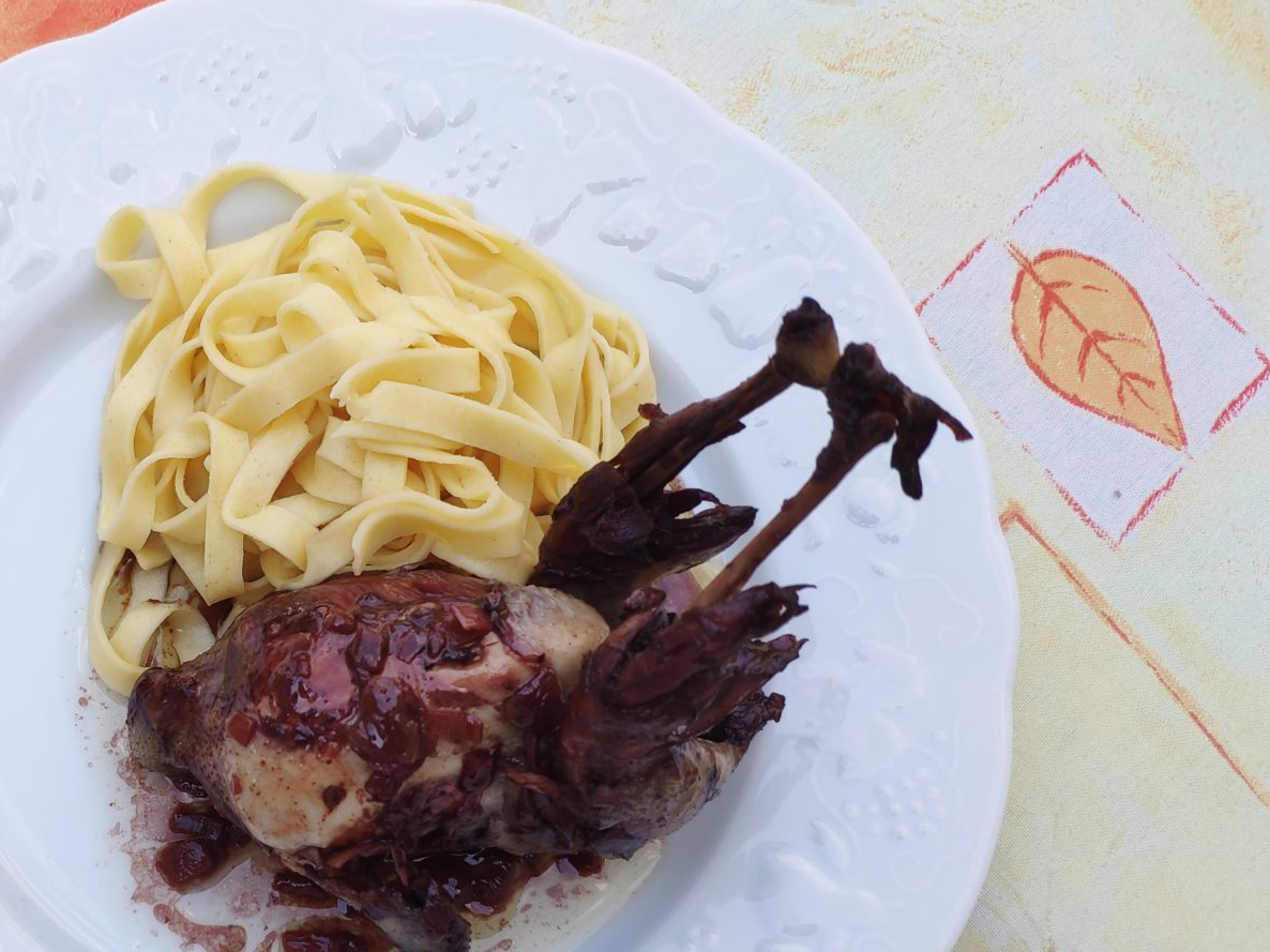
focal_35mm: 34
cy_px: 711
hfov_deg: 51.6
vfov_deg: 40.6
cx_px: 311
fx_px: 1247
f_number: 1.8
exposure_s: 1/646
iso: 100
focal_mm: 4.22
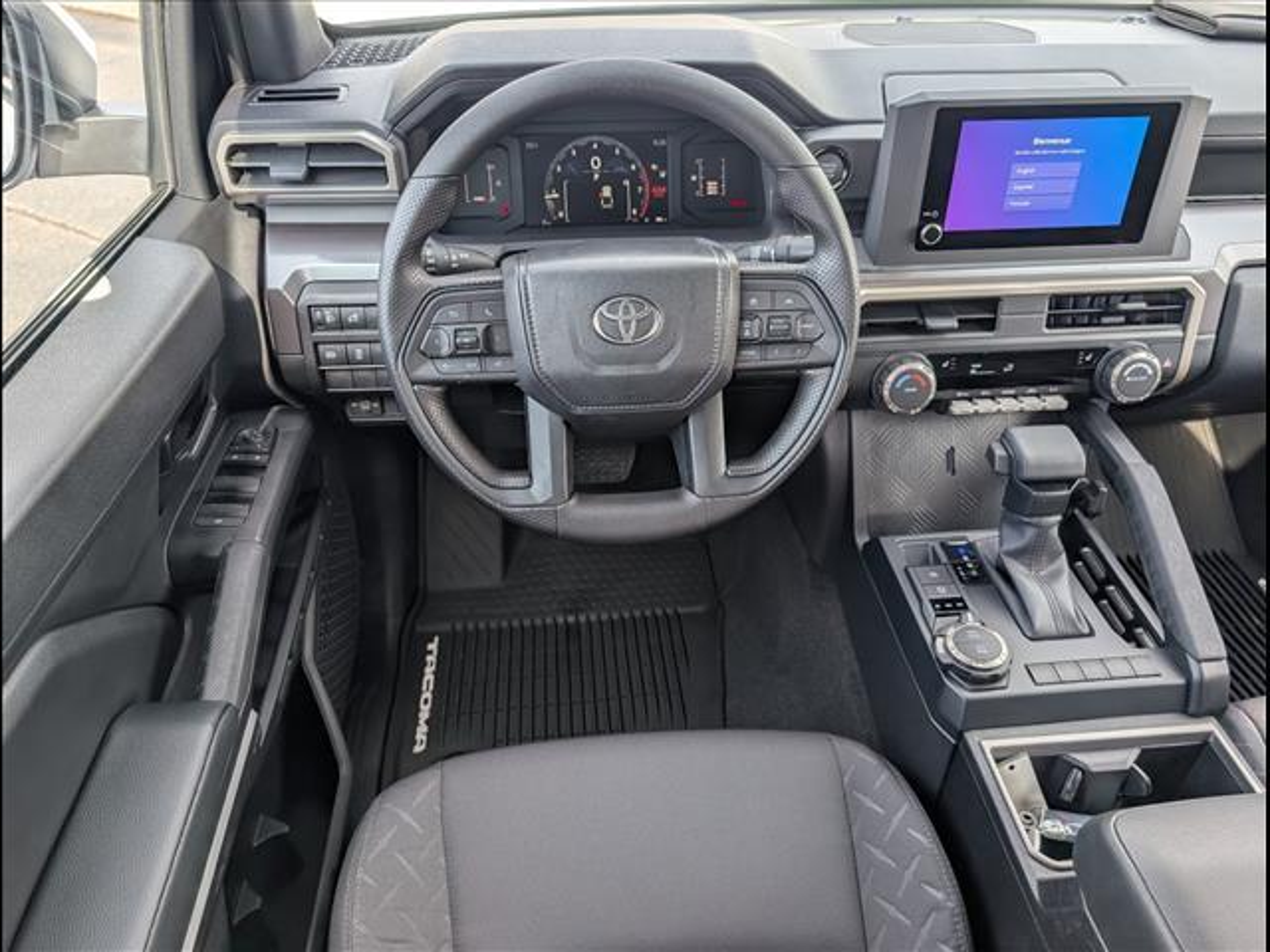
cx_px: 635
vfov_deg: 56.8
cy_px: 476
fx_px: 881
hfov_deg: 71.6
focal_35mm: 24
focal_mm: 6.9
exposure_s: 1/182
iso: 33
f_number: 1.68
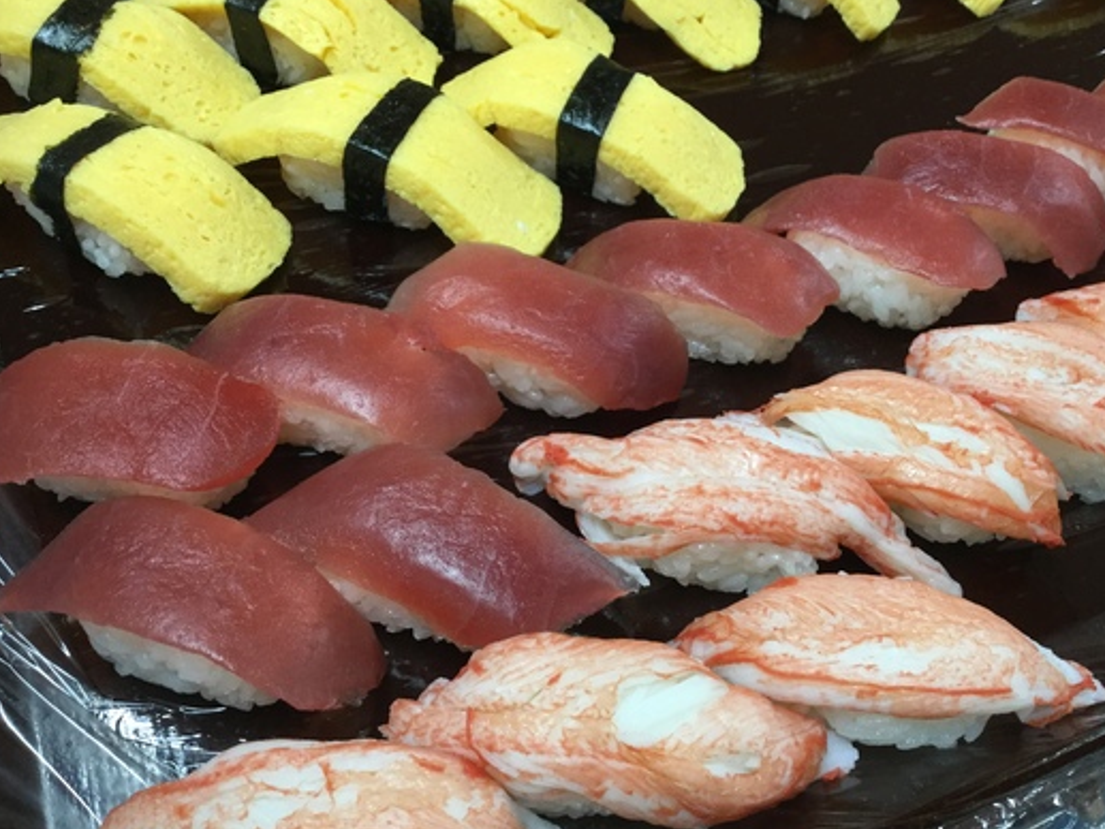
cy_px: 357
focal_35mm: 36
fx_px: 1149
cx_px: 626
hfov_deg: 51.2
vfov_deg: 39.6
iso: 80
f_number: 2.4
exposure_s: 1/30
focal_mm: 3.3
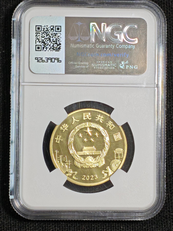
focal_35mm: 120
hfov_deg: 12.3
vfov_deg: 16.4
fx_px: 800
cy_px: 116
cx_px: 86
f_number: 1.5
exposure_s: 1/1190
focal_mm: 4.94
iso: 50
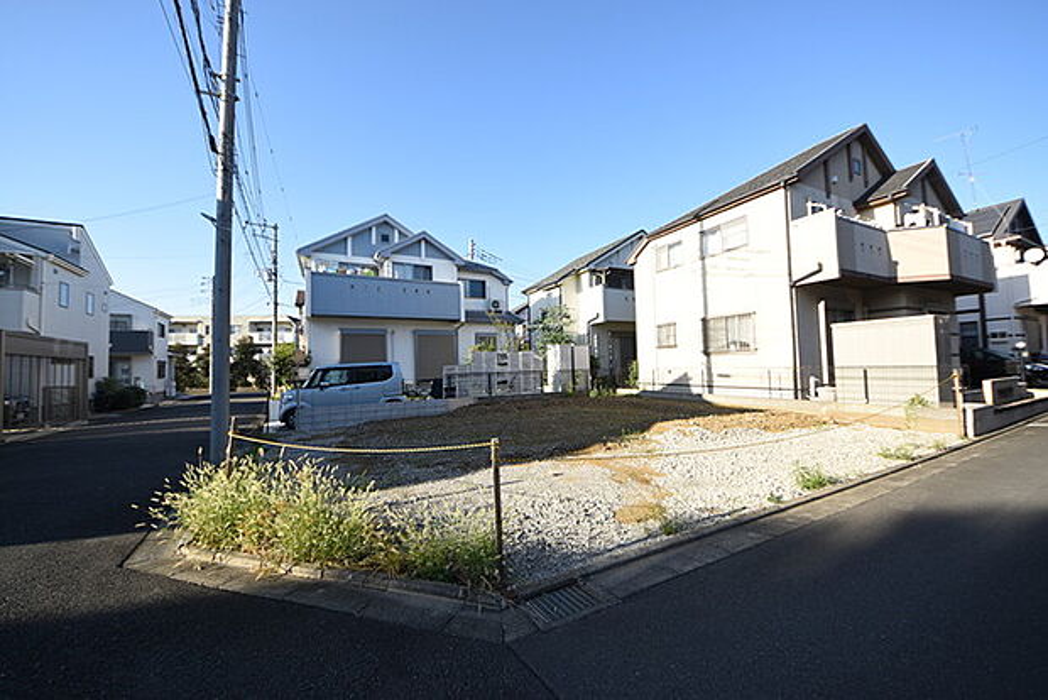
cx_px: 524
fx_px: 349
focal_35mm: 12
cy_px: 350
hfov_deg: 112.6
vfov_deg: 90.1
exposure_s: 1/250
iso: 100
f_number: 5.6
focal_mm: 8
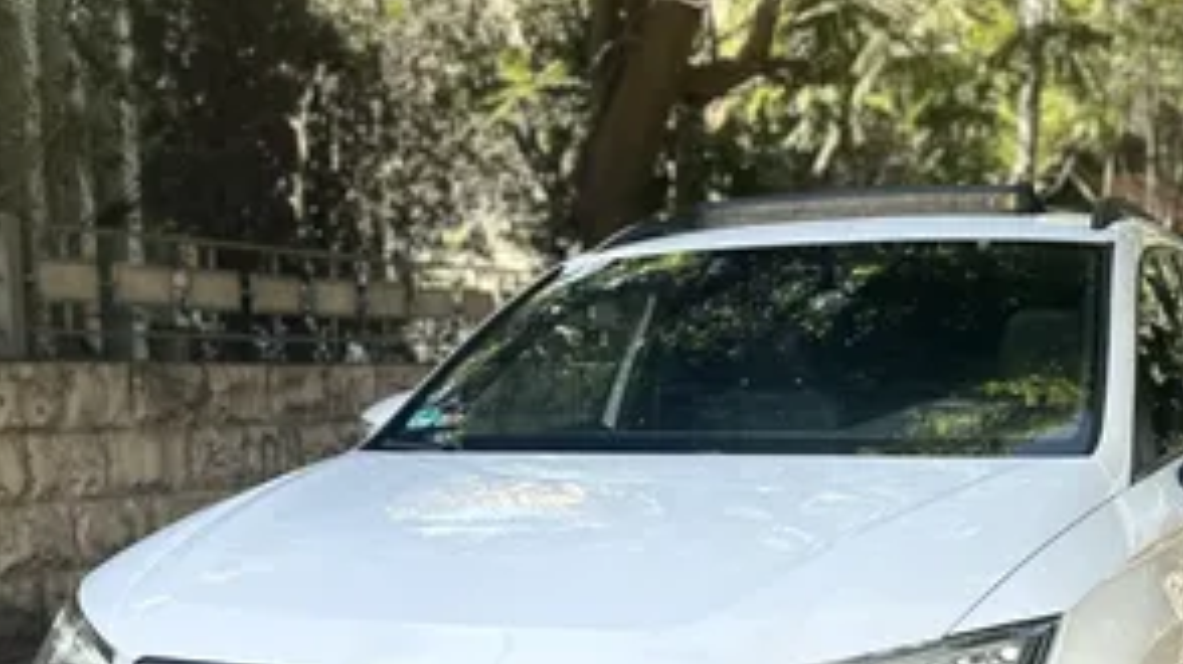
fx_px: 1787
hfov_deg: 36.6
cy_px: 636
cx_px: 660
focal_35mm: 57
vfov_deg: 20.5
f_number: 1.78
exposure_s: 1/516
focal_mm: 6.86
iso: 80
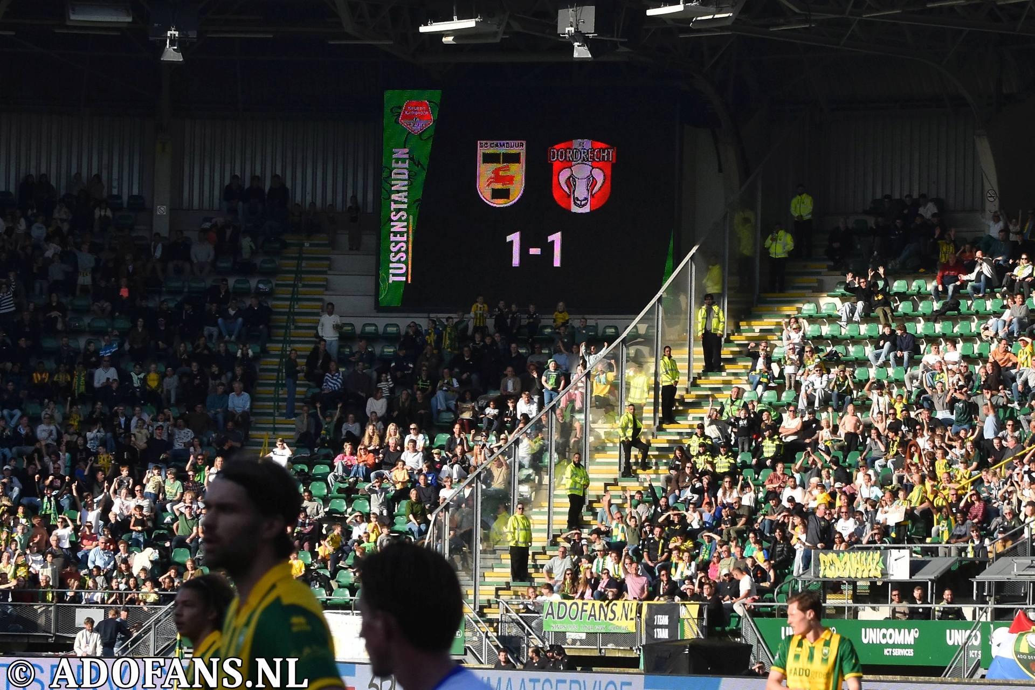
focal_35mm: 105
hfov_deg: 19.5
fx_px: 3019
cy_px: 345
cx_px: 518
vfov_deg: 13.0
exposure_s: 1/1250
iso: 450
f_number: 5.6
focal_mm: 70
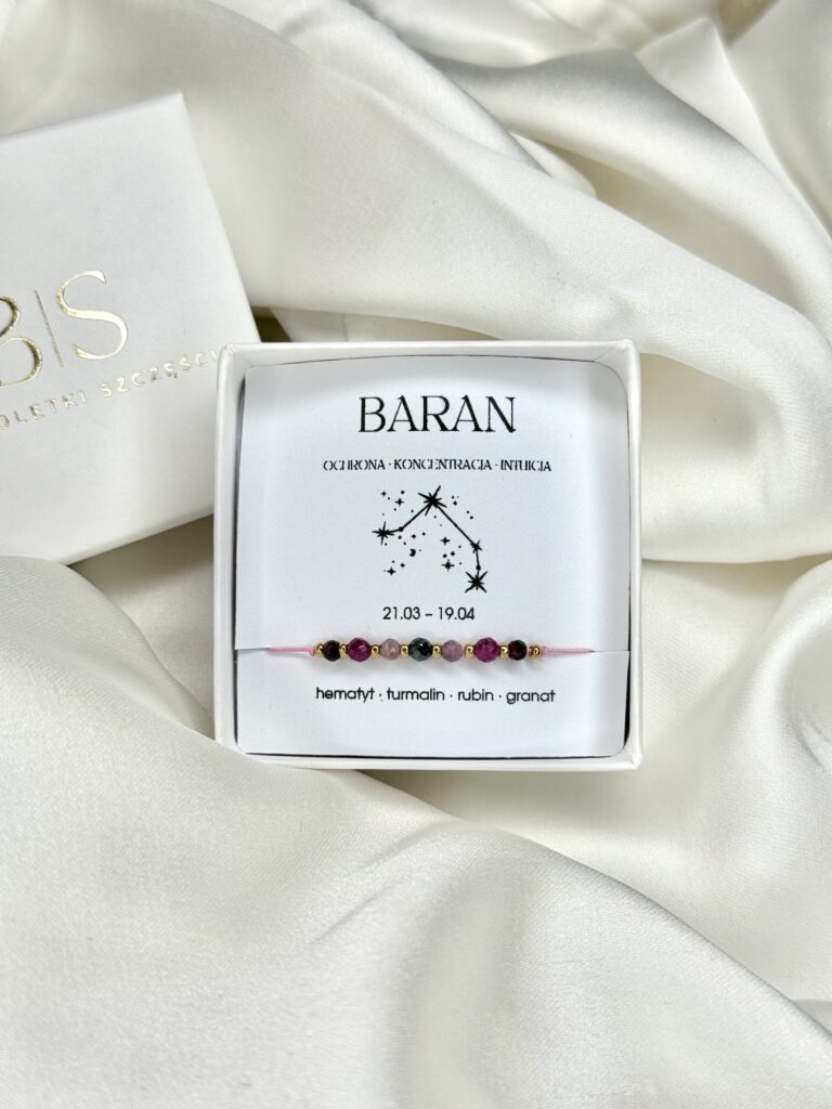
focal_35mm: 48
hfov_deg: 30.3
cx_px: 416
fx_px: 1538
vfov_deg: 39.7
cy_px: 554
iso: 64
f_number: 1.78
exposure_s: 1/1353
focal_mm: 6.76
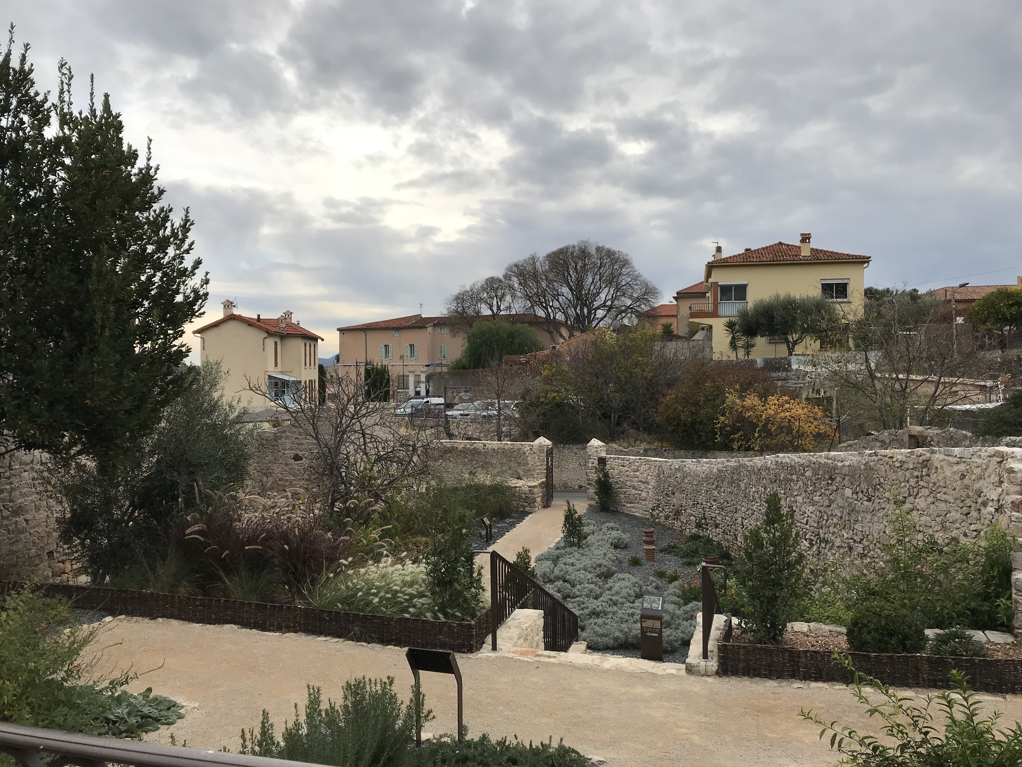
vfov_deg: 49.7
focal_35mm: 28
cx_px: 511
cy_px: 384
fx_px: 827
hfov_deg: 63.4
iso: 20
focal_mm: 3.99
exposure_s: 1/1114
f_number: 1.8
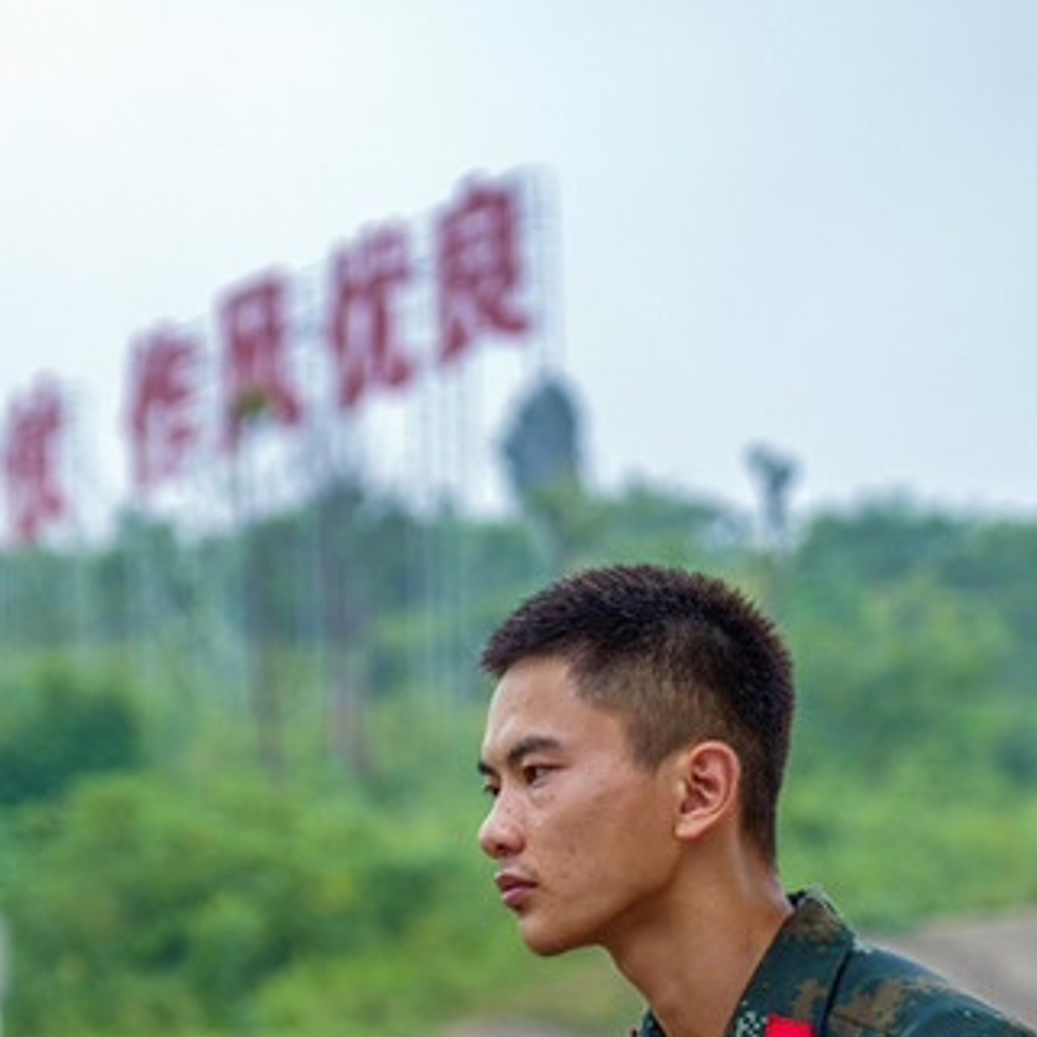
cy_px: 732
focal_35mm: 129
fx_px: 4372
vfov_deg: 13.5
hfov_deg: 13.4
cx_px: 120
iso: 100
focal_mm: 61
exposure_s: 1/250
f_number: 2.8
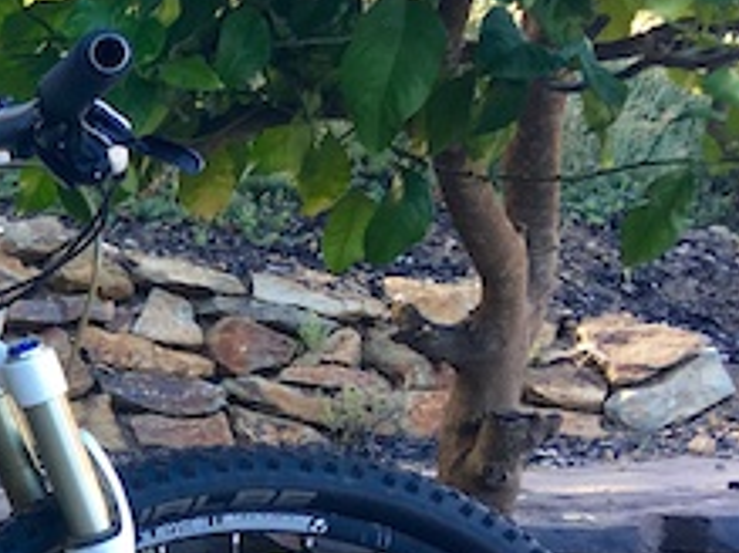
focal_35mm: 106
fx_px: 2262
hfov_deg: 16.0
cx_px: -553
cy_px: 445
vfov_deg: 13.9
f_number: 2.2
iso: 25
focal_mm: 4.15
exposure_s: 1/60
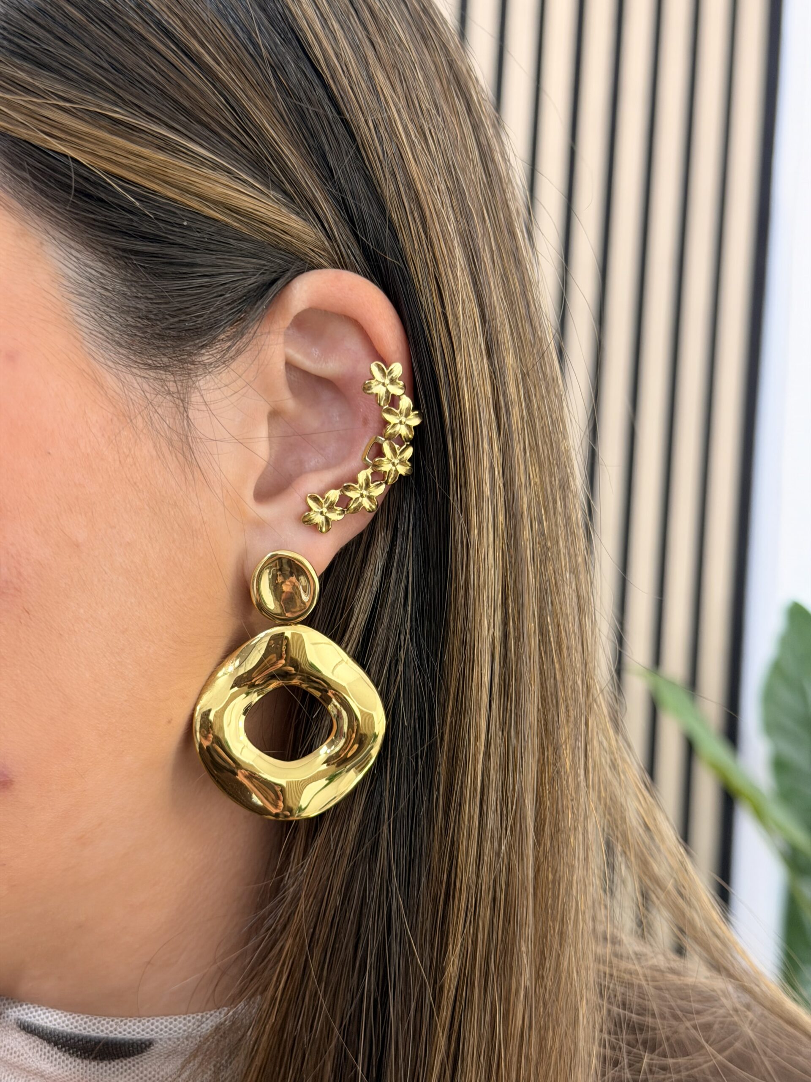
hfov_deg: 30.3
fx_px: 1499
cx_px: 406
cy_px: 541
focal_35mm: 48
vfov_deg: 39.7
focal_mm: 6.76
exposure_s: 1/50
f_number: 1.78
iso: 50
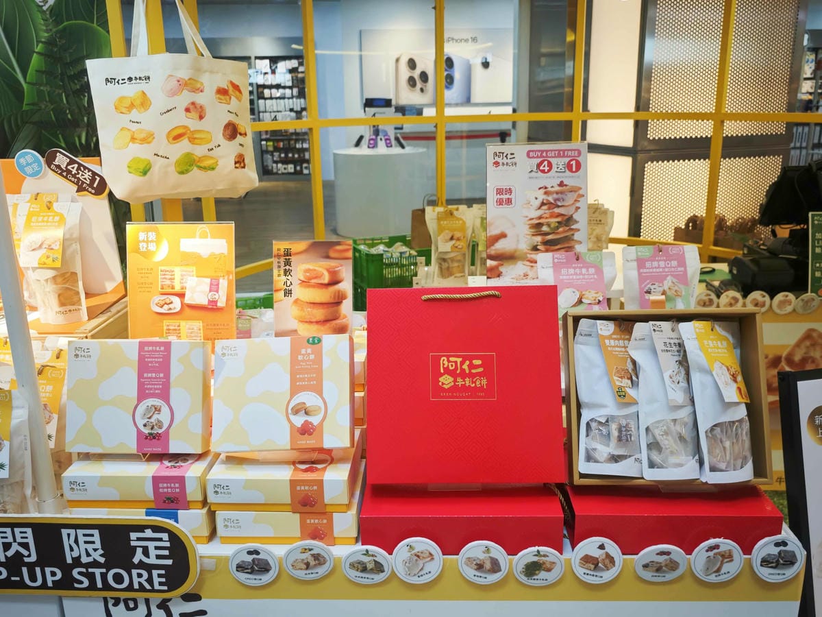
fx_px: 712
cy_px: 308
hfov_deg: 60.0
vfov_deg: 46.8
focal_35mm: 30
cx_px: 411
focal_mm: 8.72
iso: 640
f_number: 2
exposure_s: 1/600
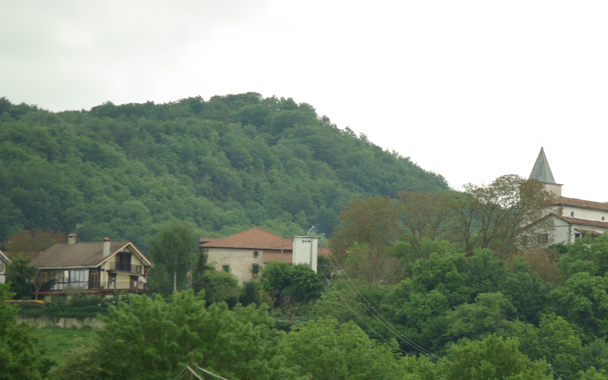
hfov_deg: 6.2
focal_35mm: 337
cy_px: 319
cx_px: 451
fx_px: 5584
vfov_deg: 3.9
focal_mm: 138
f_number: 5.6
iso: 200
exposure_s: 1/180
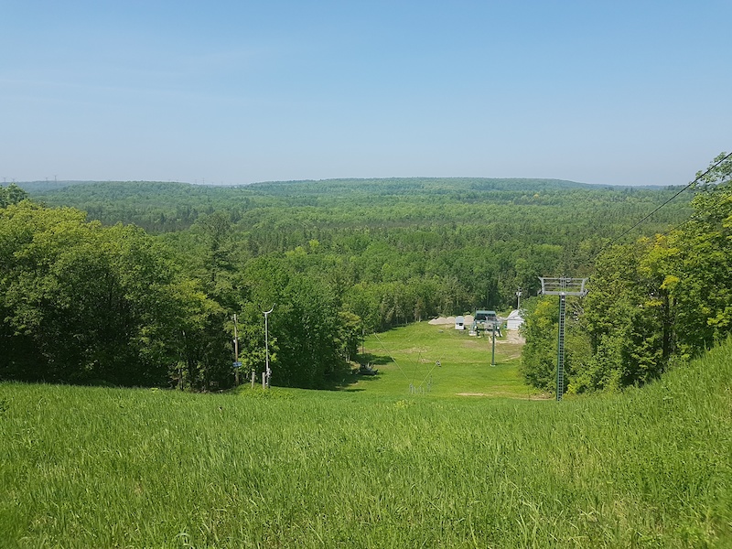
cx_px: 366
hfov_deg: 67.3
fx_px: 550
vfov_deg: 53.1
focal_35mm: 26
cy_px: 274
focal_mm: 4.2
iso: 40
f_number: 1.7
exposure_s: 1/1584
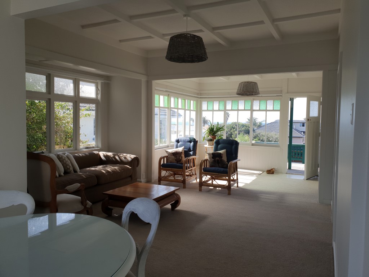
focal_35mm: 26
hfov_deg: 67.3
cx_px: 184
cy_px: 138
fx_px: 277
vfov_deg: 53.1
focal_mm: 4.3
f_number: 2.4
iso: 50
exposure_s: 1/389
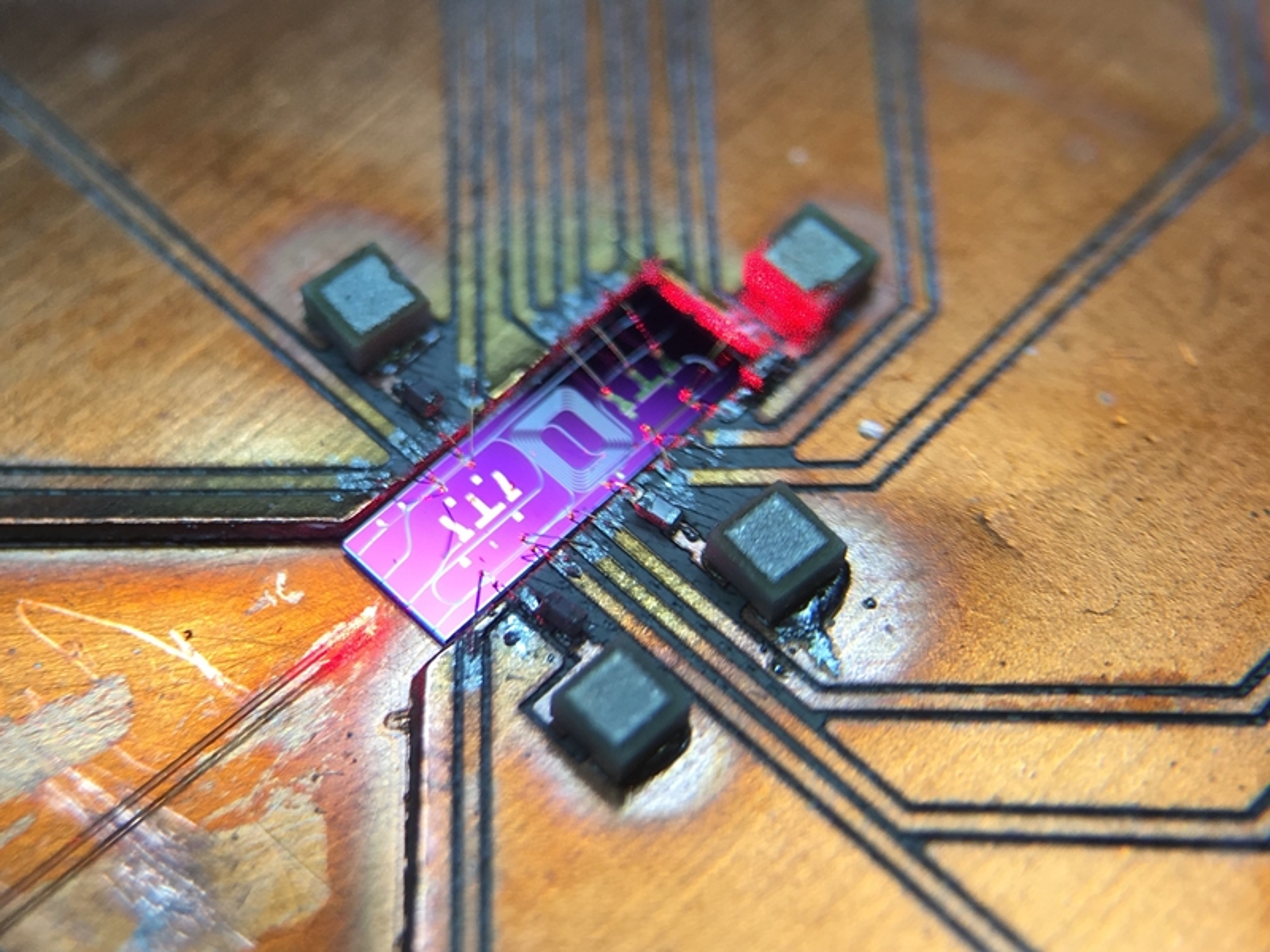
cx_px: 635
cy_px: 476
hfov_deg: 61.7
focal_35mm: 29
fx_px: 1064
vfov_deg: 48.2
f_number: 2.2
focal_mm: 4.15
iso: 25
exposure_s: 1/130
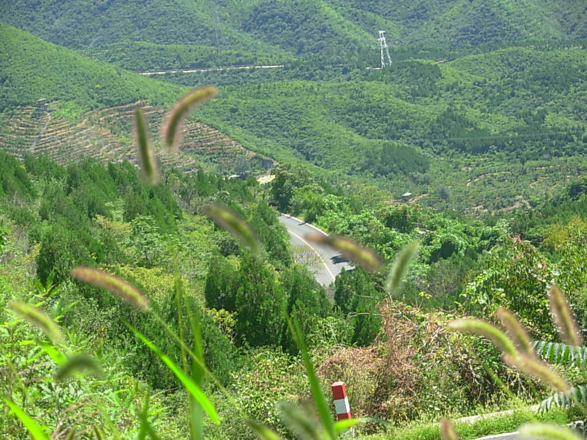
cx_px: 294
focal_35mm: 104
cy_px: 220
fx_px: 1764
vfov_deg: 14.2
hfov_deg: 18.9
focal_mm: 17.2
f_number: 4
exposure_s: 1/235
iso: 50
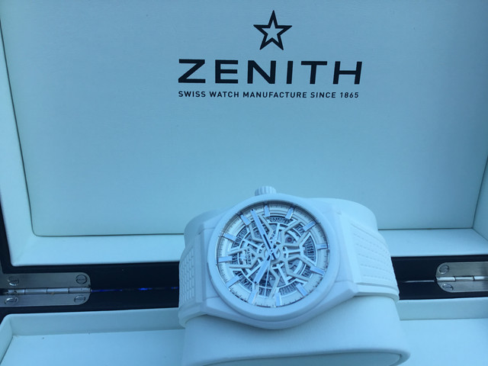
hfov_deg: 58.4
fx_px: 437
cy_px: 183
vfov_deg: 45.4
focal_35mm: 31
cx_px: 244
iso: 25
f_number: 2.4
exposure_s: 1/148
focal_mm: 3.3
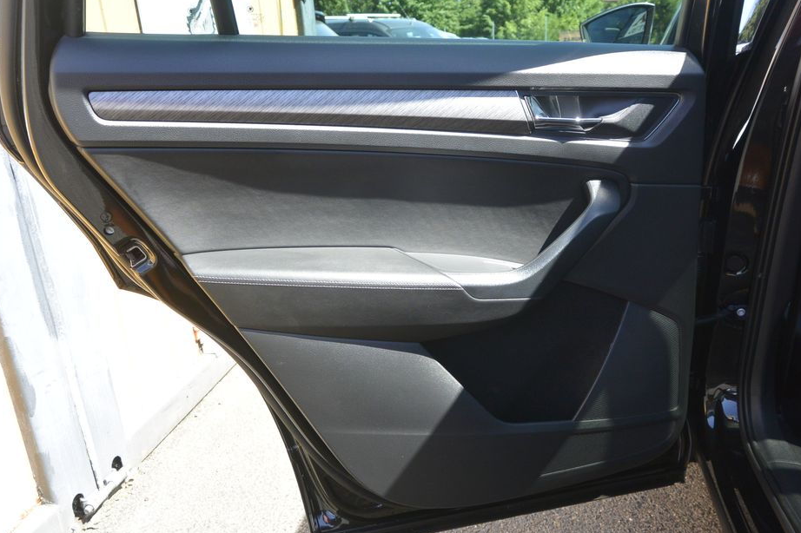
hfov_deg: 61.9
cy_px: 291
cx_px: 434
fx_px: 667
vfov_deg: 43.5
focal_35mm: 30
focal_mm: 10
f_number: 3.5
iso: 160
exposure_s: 1/250
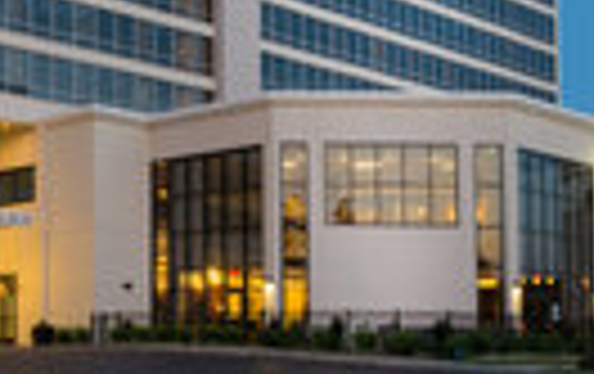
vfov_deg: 16.9
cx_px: 94
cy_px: -167
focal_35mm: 71
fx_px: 1151
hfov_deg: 28.1
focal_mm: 24
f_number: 22
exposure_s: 1.3
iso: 640
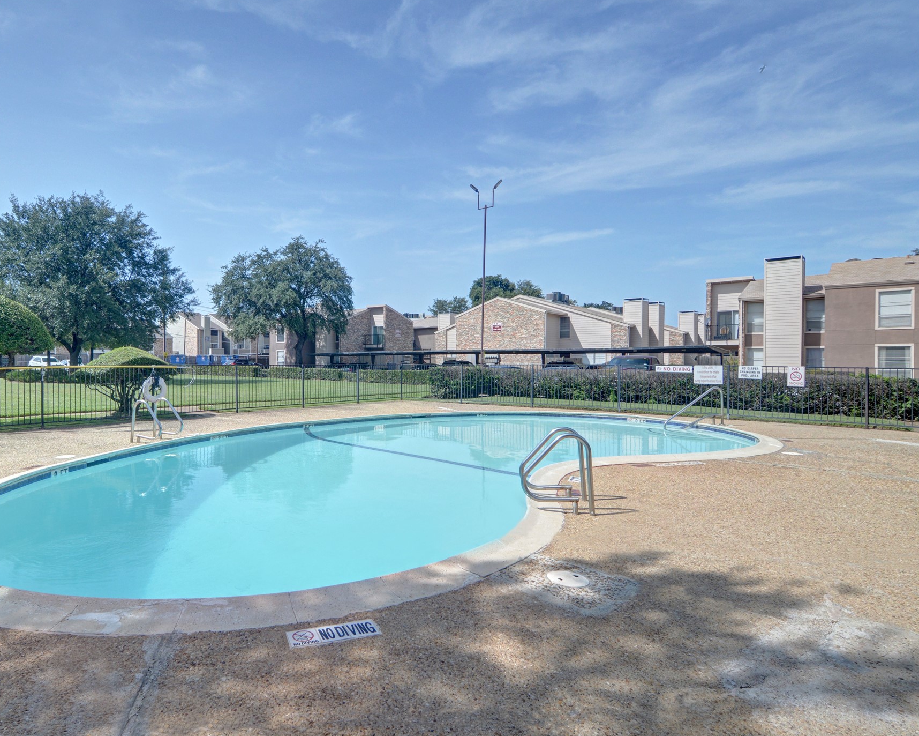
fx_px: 533
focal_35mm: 20
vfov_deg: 69.2
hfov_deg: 80.2
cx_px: 351
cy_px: 372
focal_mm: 11
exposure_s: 1/60
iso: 400
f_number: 8
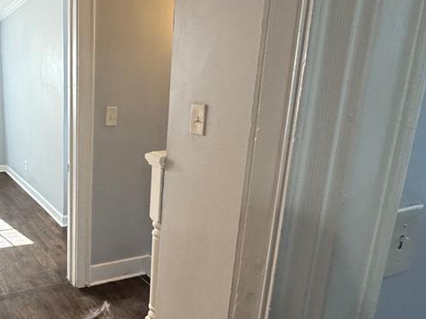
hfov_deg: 53.4
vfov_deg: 46.8
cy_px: 165
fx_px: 369
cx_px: 52
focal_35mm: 30
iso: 250
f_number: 2.2
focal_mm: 2.22
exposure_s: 1/120
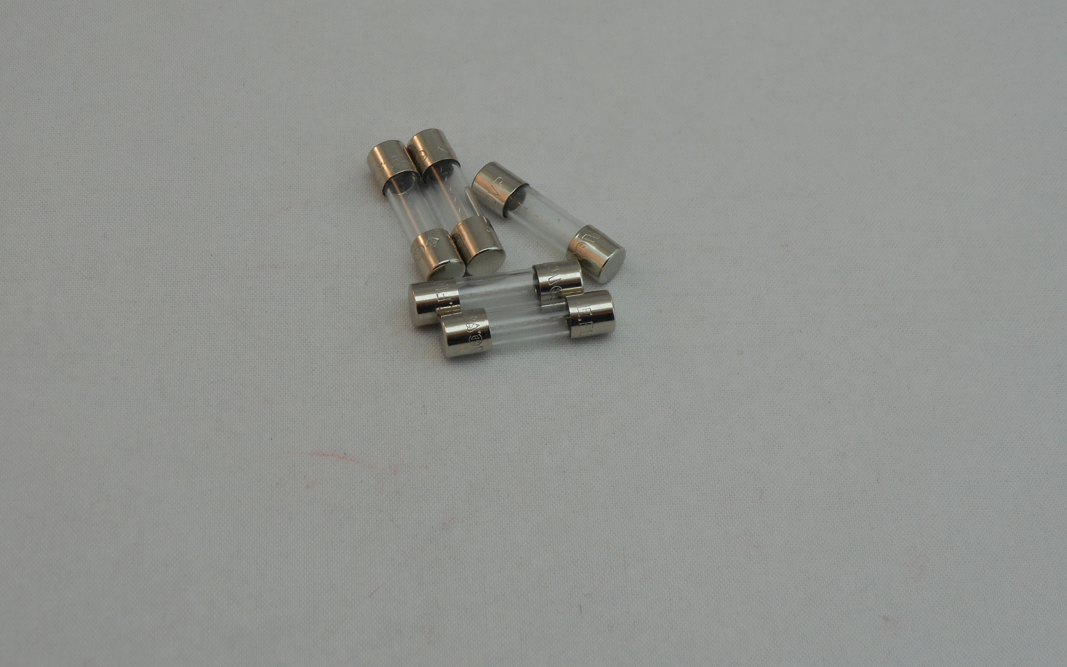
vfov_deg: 11.6
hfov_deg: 18.4
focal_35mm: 113
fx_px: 3286
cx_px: 495
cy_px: 219
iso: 100
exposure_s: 1/60
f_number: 5.6
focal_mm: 15.9
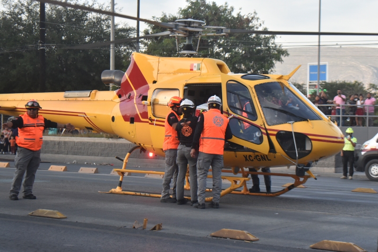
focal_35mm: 78
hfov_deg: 26.0
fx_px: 819
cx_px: 189
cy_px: 126
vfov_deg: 17.5
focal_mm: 52
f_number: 5.6
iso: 640
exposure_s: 1/500
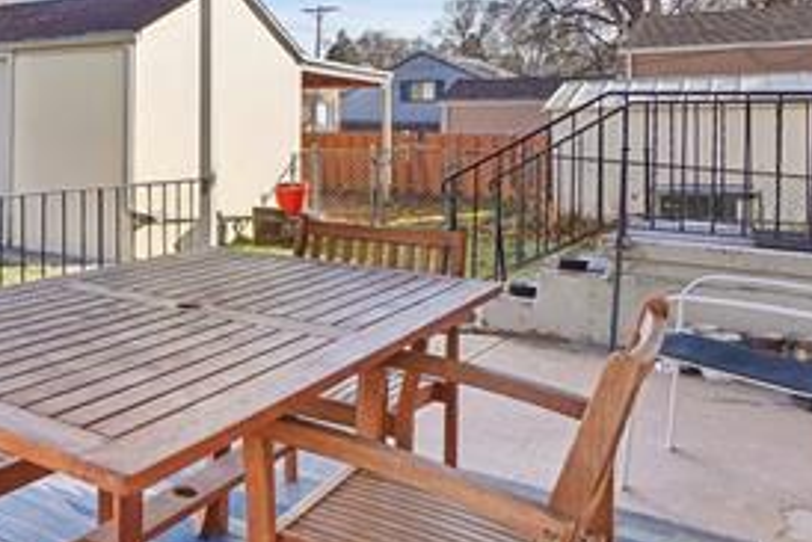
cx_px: 39
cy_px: 151
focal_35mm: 35
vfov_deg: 37.2
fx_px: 790
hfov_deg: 47.2
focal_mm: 10
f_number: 8
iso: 100
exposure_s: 1/60
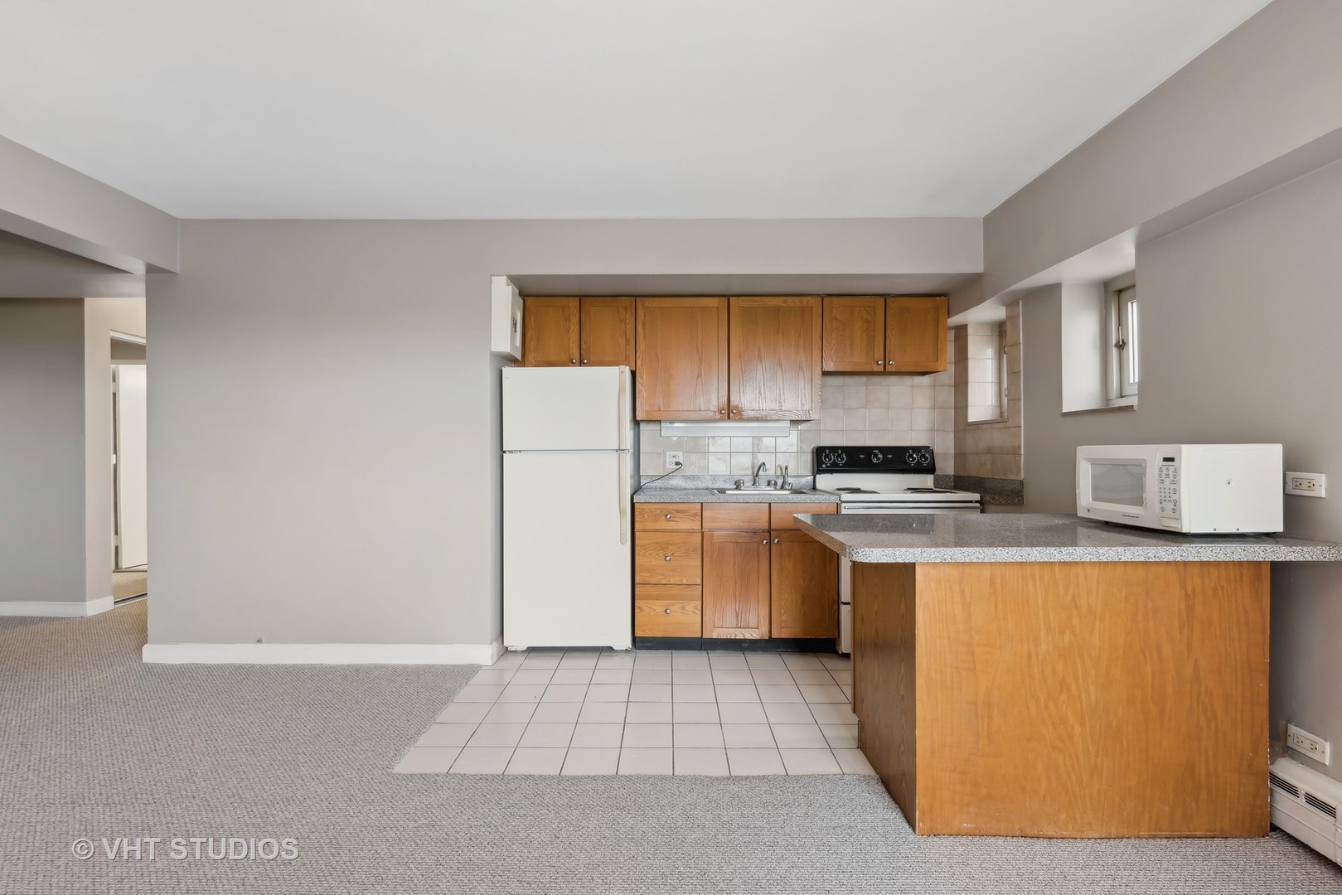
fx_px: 559
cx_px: 671
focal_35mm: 15
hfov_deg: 100.4
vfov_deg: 77.3
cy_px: 448
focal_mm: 15
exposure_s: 1/2
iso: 250
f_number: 11
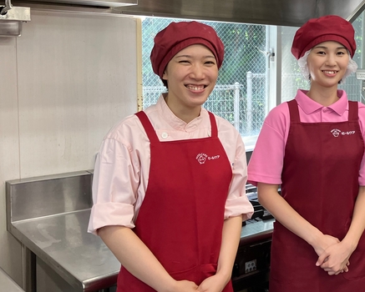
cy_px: 110
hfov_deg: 35.8
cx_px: 304
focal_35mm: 50
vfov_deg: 30.2
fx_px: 540
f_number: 1.8
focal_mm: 3.99
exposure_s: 1/100
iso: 80
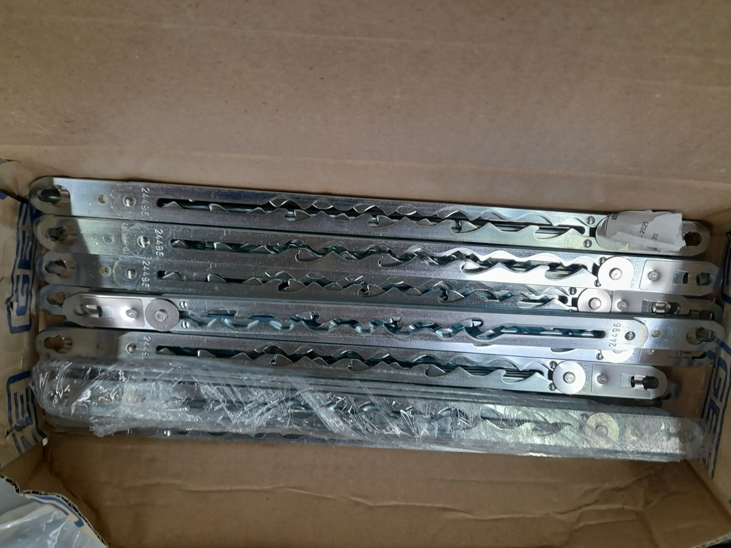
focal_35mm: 25
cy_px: 274
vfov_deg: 54.9
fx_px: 528
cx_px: 366
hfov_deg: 69.4
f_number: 2
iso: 200
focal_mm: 4.6
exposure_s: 1/50
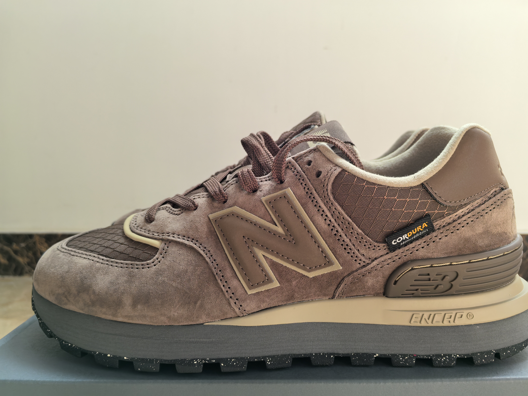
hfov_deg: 65.3
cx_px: 264
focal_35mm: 27
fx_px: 412
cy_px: 198
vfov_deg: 51.4
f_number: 2
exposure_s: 1/100
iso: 64
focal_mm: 5.75
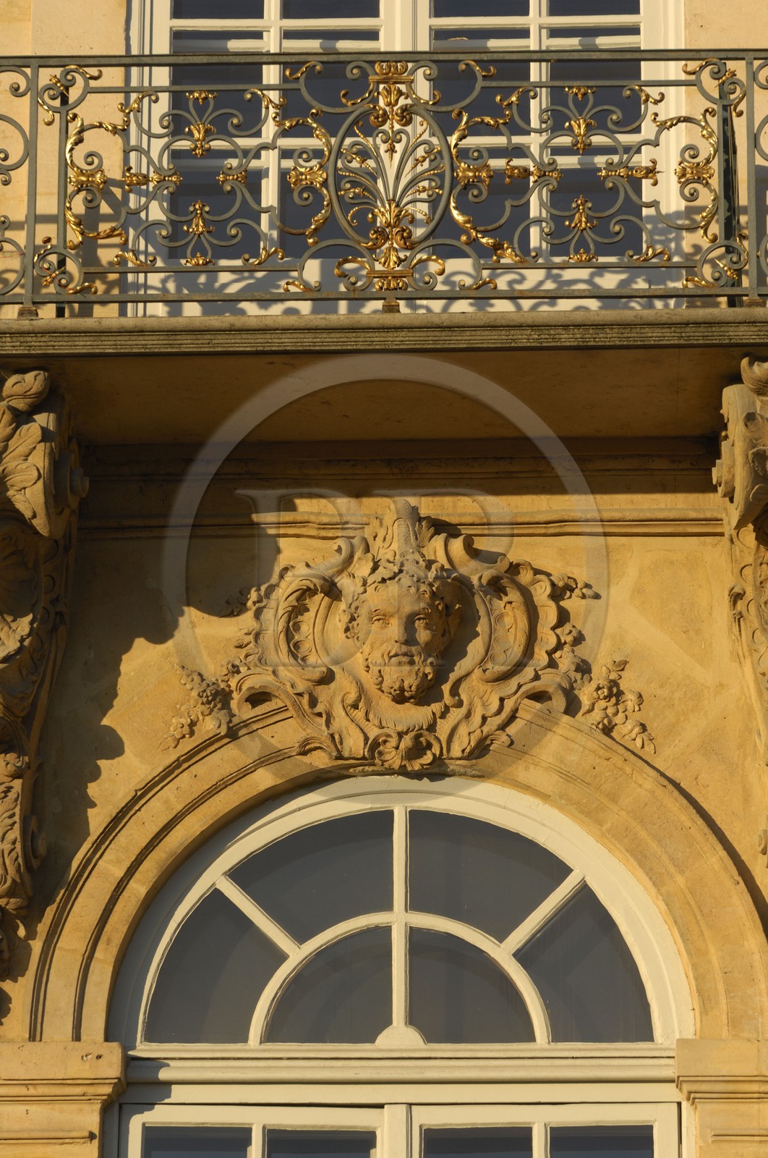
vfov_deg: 11.8
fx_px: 5585
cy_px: 579
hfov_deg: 7.9
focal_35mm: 174
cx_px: 384
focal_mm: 116
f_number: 6.3
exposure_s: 1/200
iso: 100
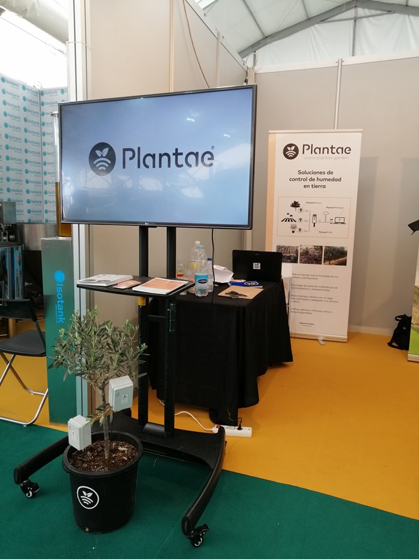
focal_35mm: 27
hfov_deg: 51.4
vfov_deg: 65.3
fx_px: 436
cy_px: 280
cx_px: 210
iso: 64
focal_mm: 3.95
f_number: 1.8
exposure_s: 1/50
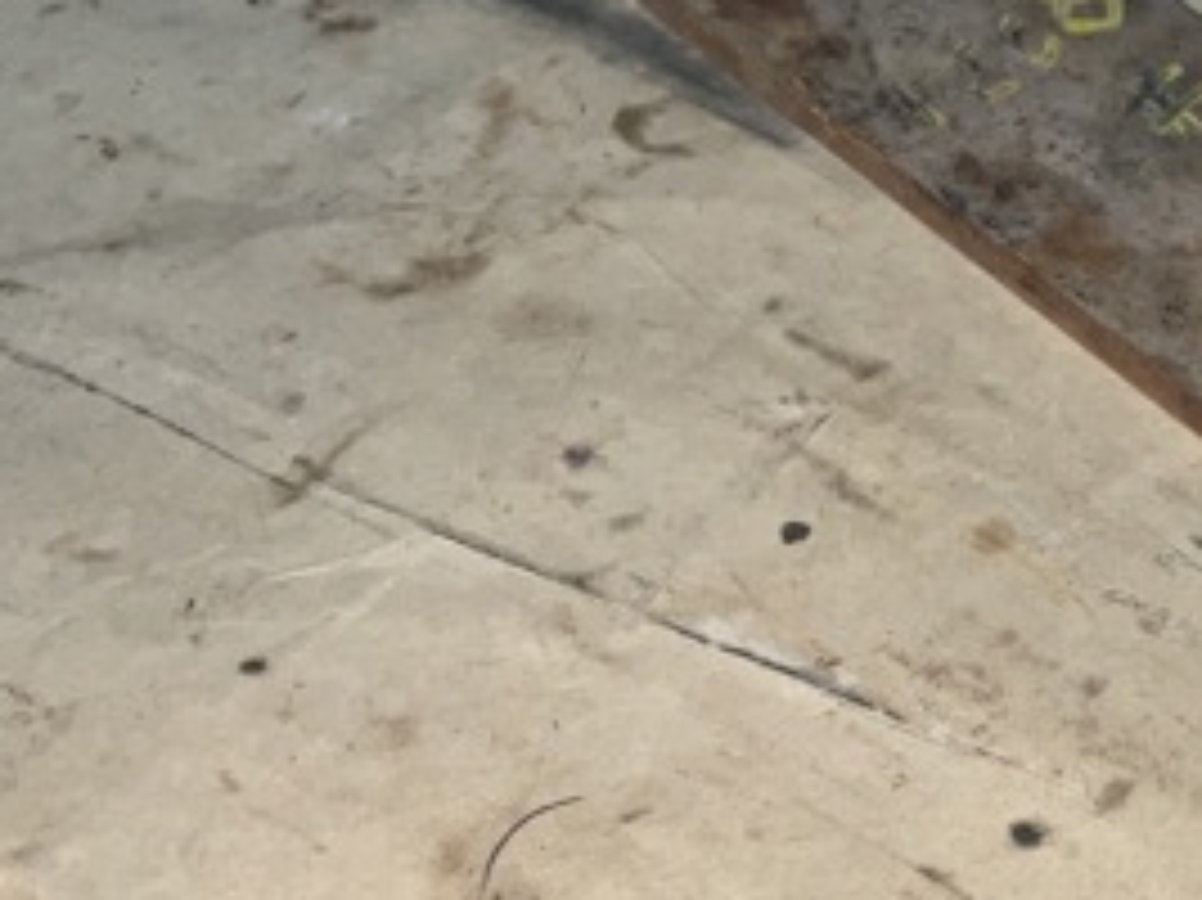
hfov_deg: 20.5
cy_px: 882
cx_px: 1567
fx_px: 3020
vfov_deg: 16.6
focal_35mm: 87
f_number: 1.8
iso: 16
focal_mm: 3
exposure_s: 1/74
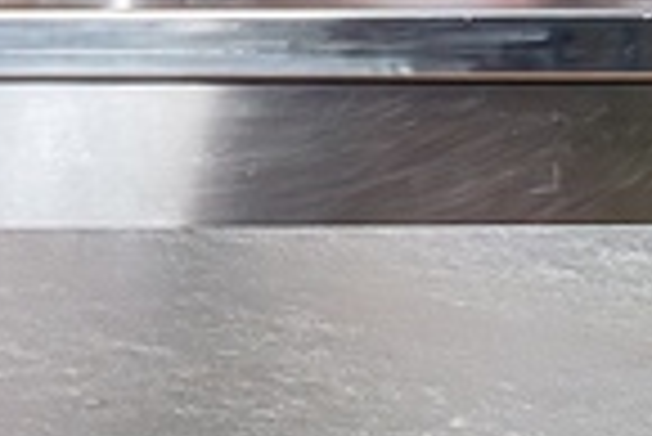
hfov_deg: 10.3
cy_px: -472
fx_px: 2737
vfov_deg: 8.6
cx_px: -1234
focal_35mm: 151
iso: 200
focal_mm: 24
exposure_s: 1/200
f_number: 7.1
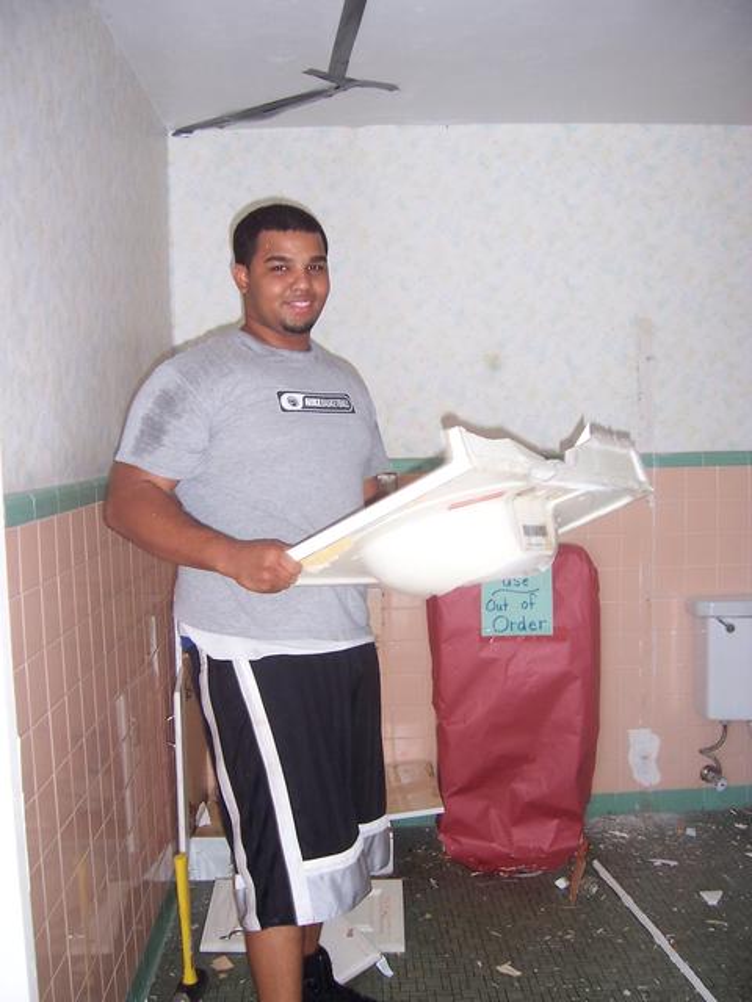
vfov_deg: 51.4
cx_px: 376
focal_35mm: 36
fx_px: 1043
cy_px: 501
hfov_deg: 39.7
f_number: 3
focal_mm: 6
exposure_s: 1/60
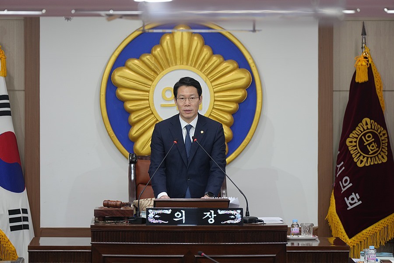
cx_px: 197
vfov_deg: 7.1
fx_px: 2123
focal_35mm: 194
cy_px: 132
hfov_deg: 10.6
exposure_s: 1/200
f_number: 4
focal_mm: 194
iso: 1250
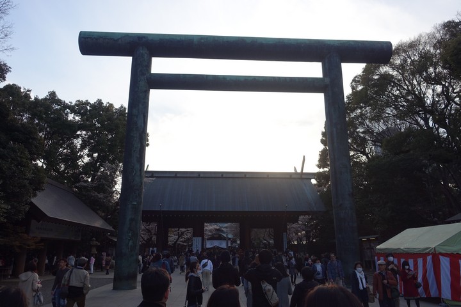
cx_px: 230
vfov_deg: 46.4
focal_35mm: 28
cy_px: 154
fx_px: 359
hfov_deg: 65.5
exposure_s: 1/640
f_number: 4
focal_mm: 10.15
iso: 125
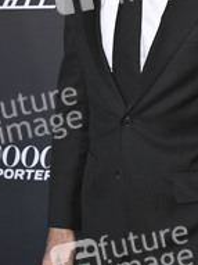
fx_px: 909
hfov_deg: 12.4
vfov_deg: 16.4
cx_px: 162
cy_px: 51
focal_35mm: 119
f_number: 5.6
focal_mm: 59
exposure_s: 1/320
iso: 2000
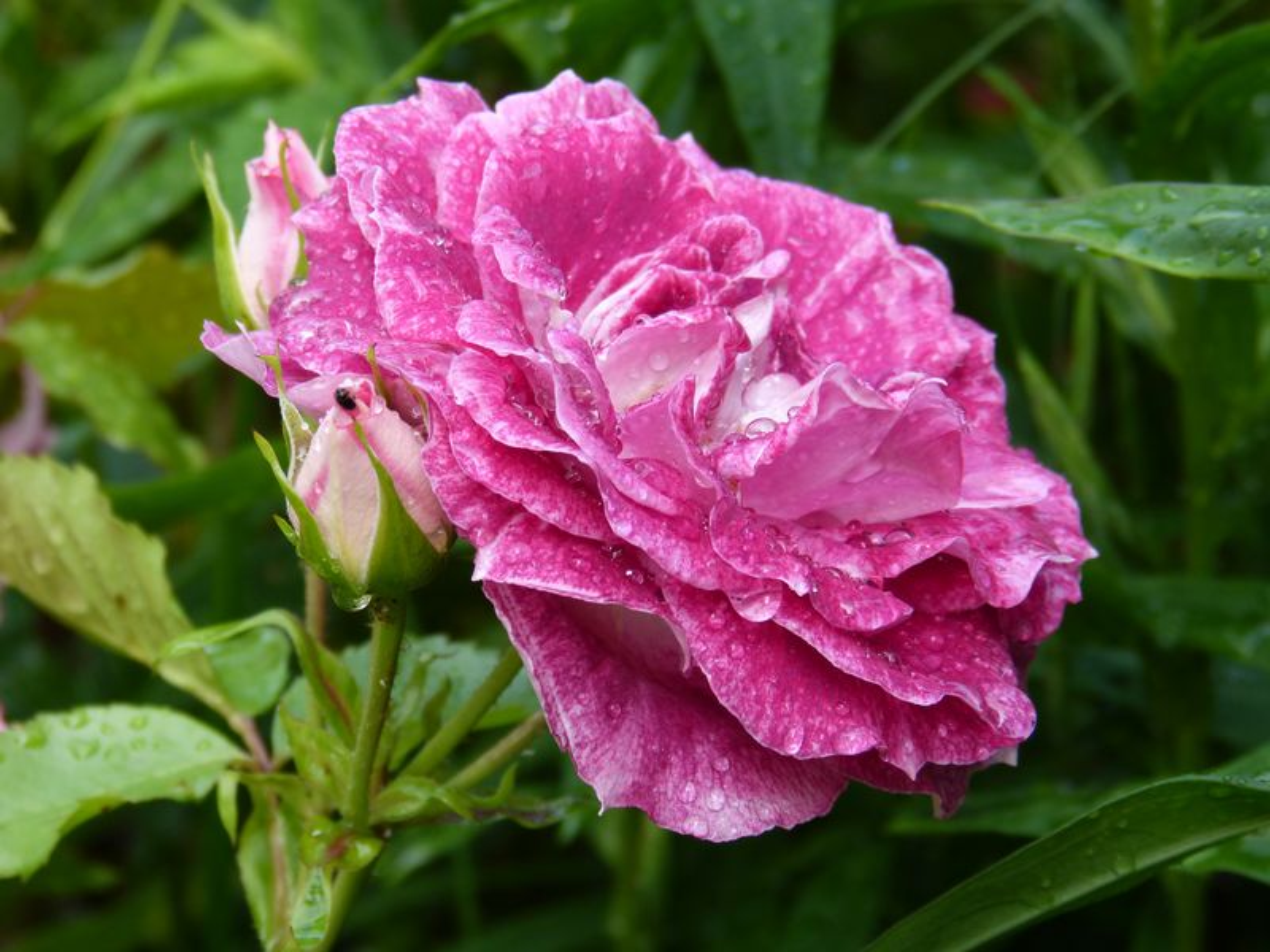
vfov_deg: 14.1
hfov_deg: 18.7
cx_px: 635
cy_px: 476
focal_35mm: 105
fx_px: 3852
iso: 100
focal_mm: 19
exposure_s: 1/100
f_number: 4
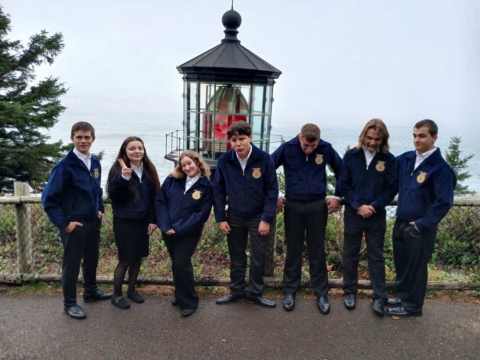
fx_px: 361
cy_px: 180
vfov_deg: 53.1
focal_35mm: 26
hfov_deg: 67.3
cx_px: 240
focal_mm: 3.98
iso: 20
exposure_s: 1/148
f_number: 1.8
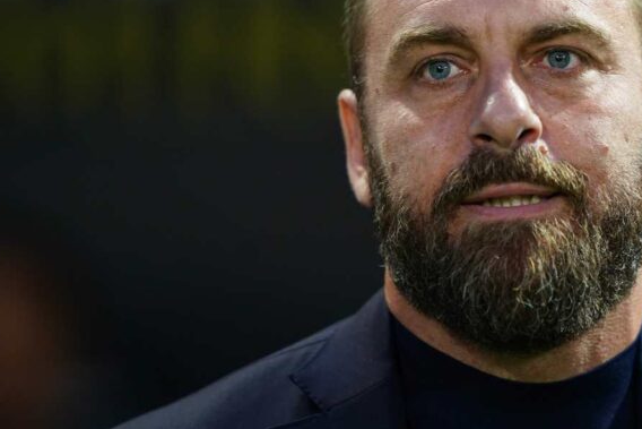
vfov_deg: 2.5
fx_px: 9650
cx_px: 398
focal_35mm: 541
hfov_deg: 3.8
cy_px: 141
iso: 3200
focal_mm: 400
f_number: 3.2
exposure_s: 1/1000
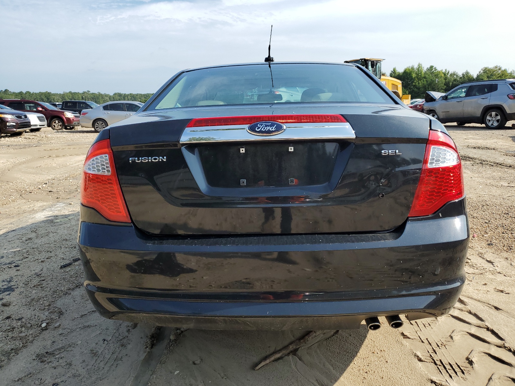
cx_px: 258
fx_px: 387
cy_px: 193
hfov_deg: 67.3
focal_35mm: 26
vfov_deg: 53.1
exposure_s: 1/2000
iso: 50
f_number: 1.5
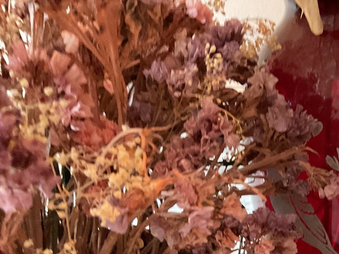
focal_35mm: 64
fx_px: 627
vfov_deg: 21.8
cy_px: 273
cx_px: 365
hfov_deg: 27.8
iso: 500
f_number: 1.8
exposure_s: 1/30
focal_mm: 3
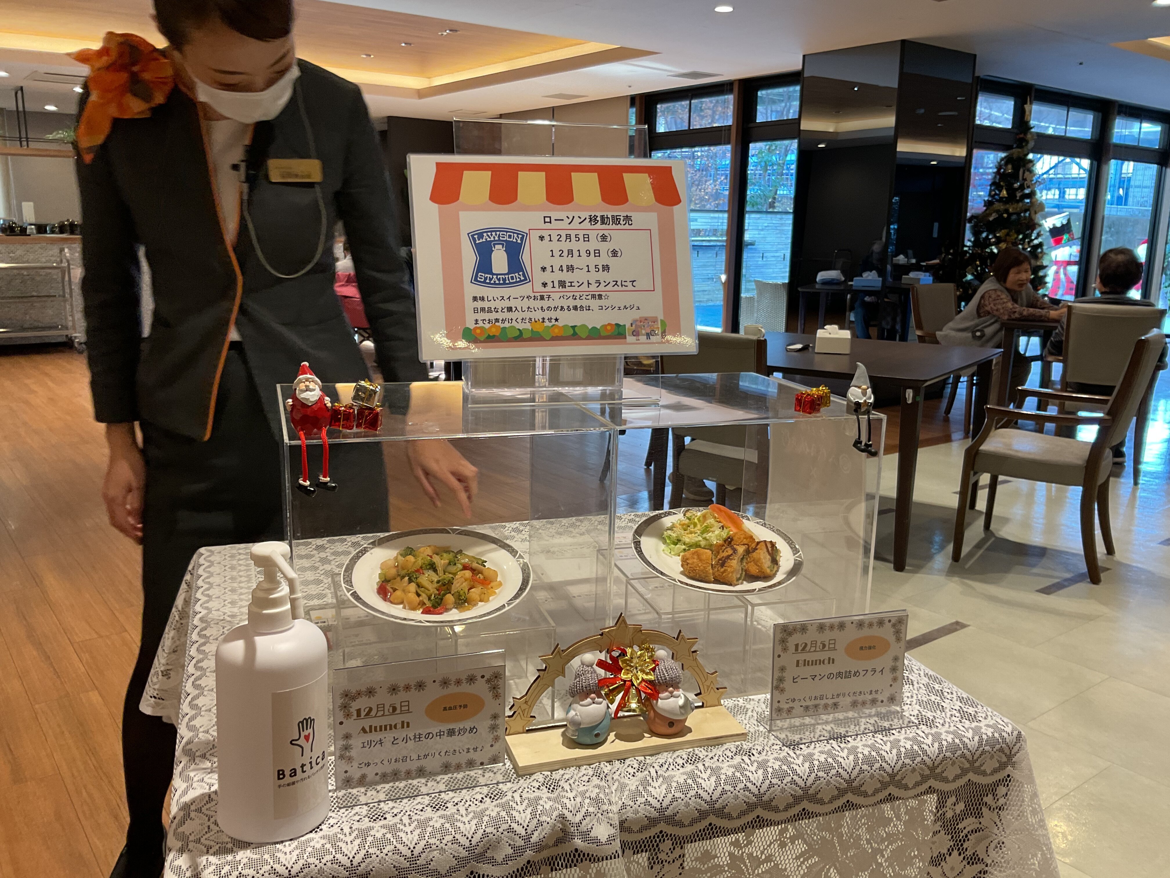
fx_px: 980
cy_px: 439
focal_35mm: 29
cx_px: 585
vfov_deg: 48.2
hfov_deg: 61.7
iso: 50
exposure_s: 1/50
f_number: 1.8
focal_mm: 3
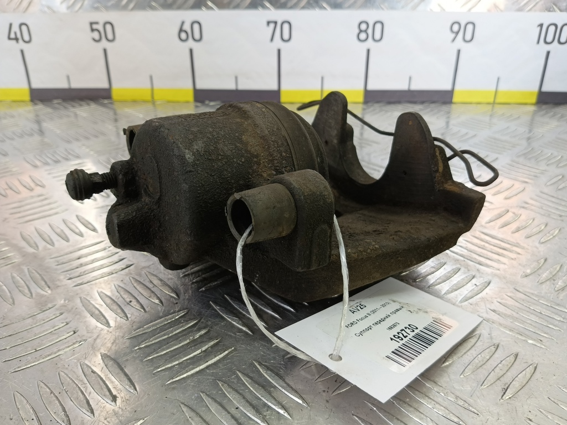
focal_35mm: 23
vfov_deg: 58.9
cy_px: 212
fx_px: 377
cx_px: 284
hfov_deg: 73.9
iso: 108
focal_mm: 4.11
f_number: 1.6
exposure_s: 1/50
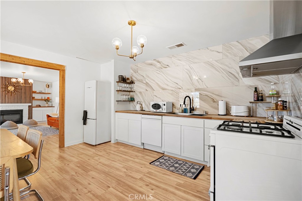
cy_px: 100
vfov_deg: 73.8
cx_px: 151
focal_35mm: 16
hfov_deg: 96.7
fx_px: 134
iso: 400
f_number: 16
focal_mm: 16
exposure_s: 1/125
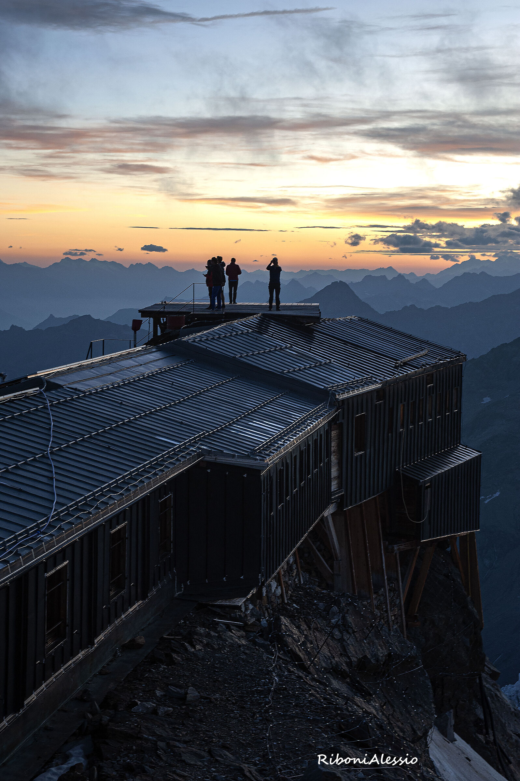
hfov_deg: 19.4
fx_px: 1519
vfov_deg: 28.9
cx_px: 260
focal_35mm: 70
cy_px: 390
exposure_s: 1/25
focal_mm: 70
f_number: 6.3
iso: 800
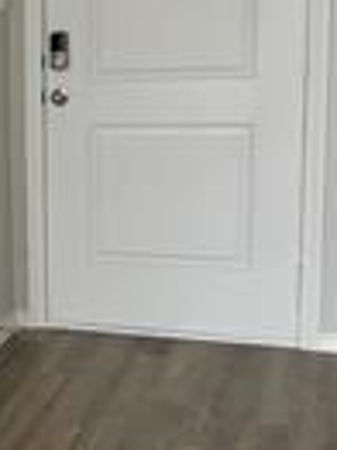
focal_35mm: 88
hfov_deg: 14.9
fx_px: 1144
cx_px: -248
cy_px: 213
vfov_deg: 22.3
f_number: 1.78
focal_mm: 6.76
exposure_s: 1/60
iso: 800
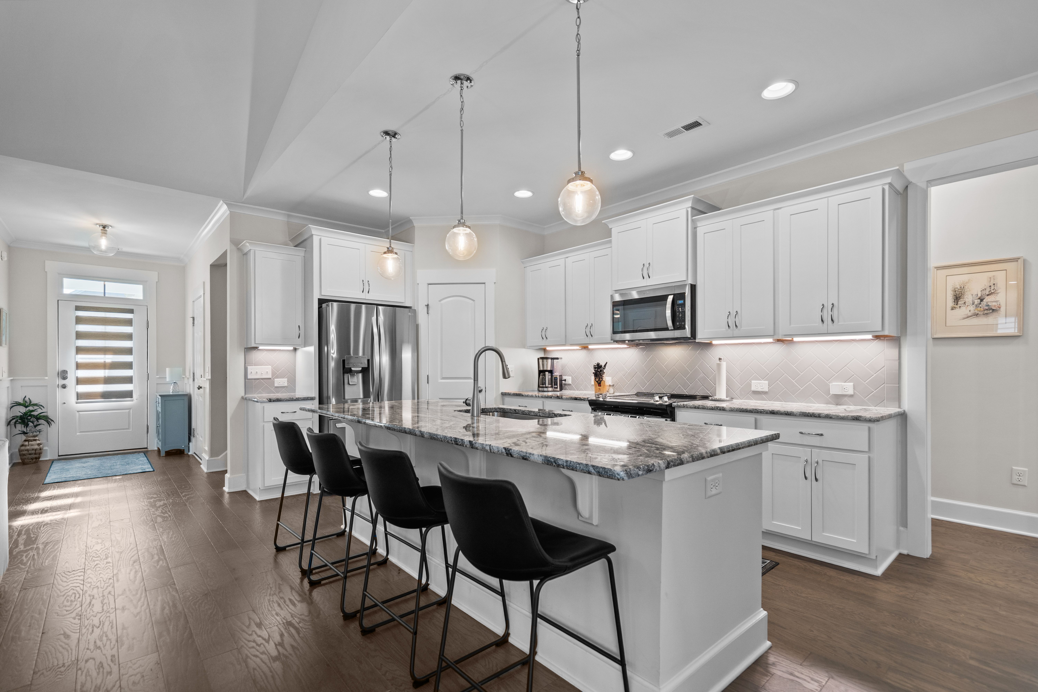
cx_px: 519
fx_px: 461
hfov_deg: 96.7
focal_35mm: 16
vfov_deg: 73.7
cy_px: 346
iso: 400
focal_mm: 16
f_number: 4
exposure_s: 1/10
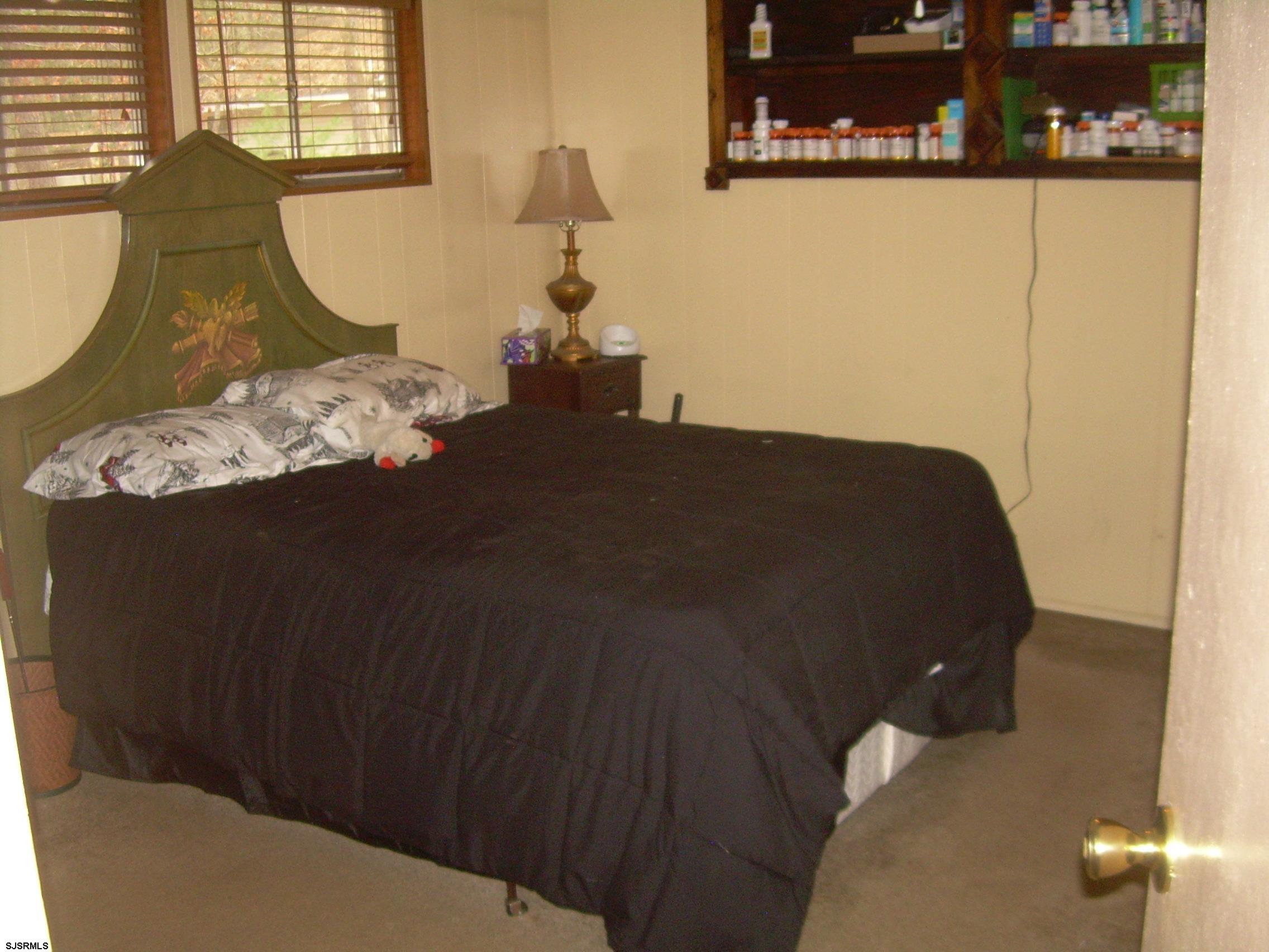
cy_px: 476
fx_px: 1393
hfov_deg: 49.0
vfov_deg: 37.7
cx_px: 634
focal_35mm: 38
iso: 200
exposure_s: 1/60
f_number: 2.8
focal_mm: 6.3
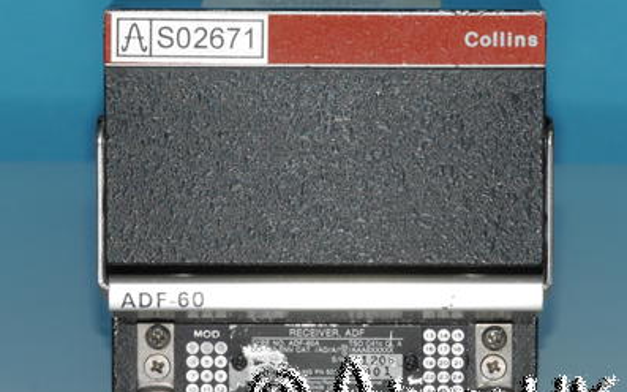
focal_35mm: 299
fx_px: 5109
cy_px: 209
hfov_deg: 7.0
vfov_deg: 4.4
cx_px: 314
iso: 800
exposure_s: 1/30
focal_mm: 140
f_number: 22
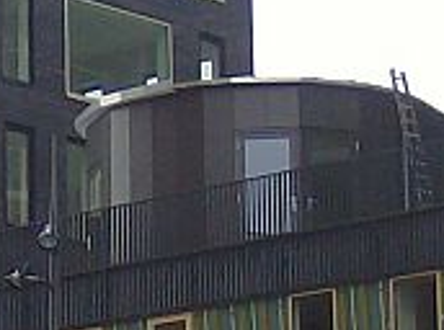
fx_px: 2737
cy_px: 349
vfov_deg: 6.9
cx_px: 8
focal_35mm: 214
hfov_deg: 9.2
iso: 100
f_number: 2.8
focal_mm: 6
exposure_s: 1/372
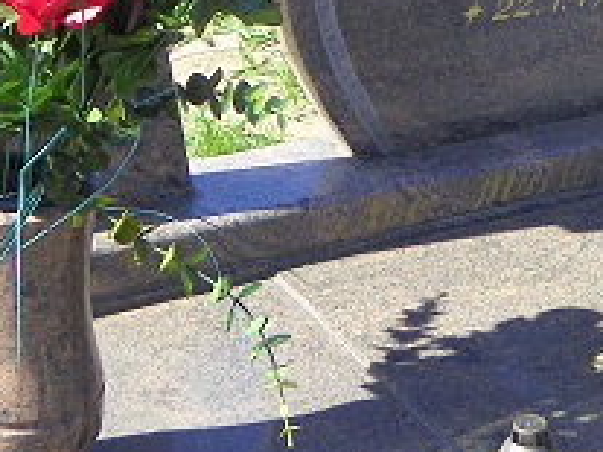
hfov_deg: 13.7
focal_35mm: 142
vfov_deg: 10.2
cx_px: 606
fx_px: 2472
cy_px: -181
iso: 64
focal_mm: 8.2
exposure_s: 1/250
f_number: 3.2
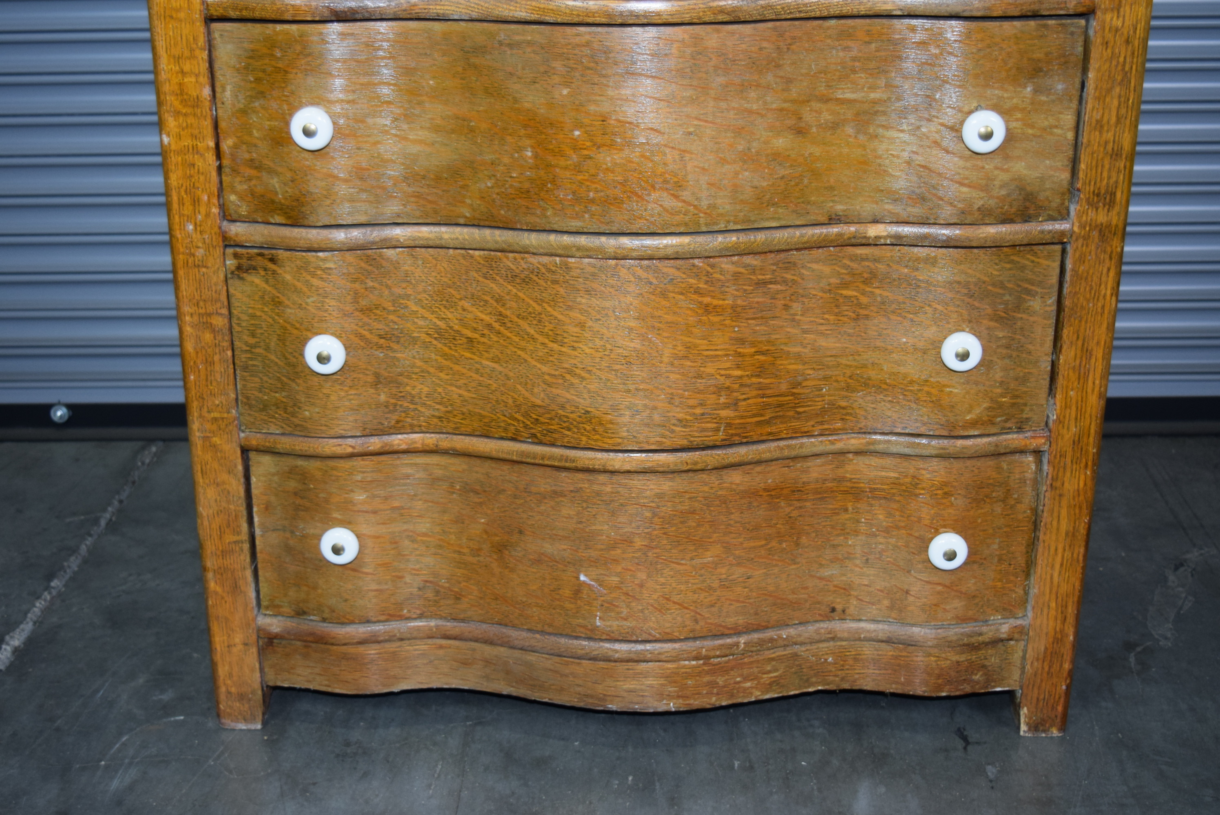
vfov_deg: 28.1
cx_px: 610
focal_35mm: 48
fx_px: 1628
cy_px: 408
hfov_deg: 41.1
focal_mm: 32
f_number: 4.5
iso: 900
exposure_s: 1/60
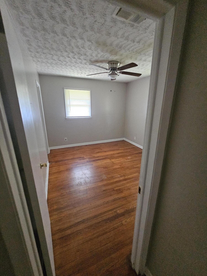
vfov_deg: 106.2
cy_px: 138
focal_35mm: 13
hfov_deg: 89.9
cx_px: 104
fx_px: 104
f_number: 2.2
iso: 800
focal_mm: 2.2
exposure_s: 1/24
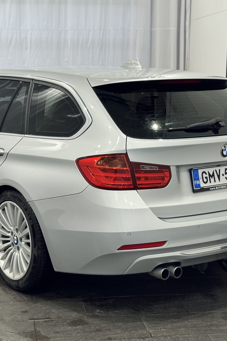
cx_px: 79
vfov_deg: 30.1
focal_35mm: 67
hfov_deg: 20.2
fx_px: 634
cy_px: 171
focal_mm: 6.76
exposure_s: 1/100
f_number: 1.78
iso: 64
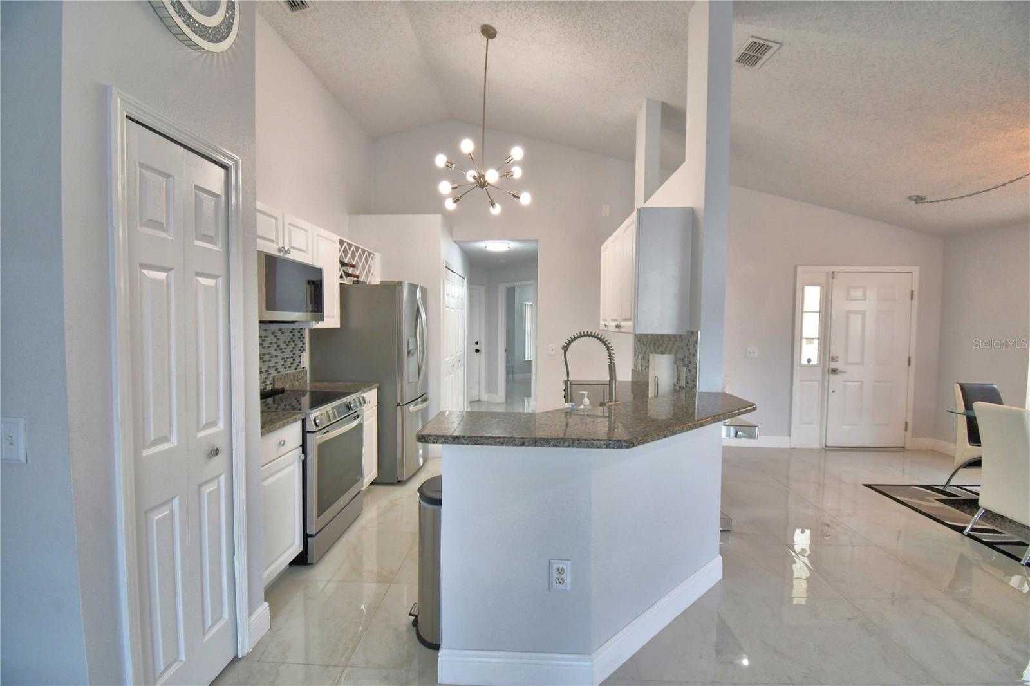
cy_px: 343
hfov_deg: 100.4
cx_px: 515
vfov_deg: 77.3
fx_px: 429
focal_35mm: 15
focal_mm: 10
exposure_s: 1/125
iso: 400
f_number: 4.5
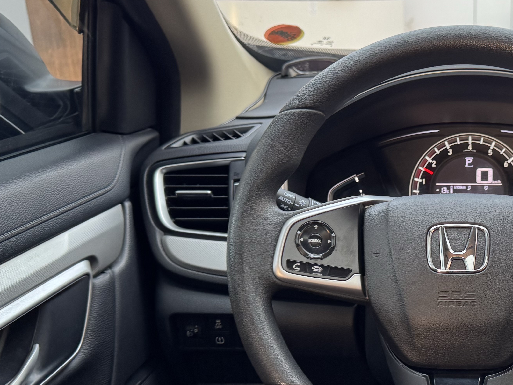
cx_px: 451
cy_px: 244
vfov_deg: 27.9
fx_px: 771
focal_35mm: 52
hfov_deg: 34.9
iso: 200
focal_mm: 6.76
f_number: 1.78
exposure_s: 1/100
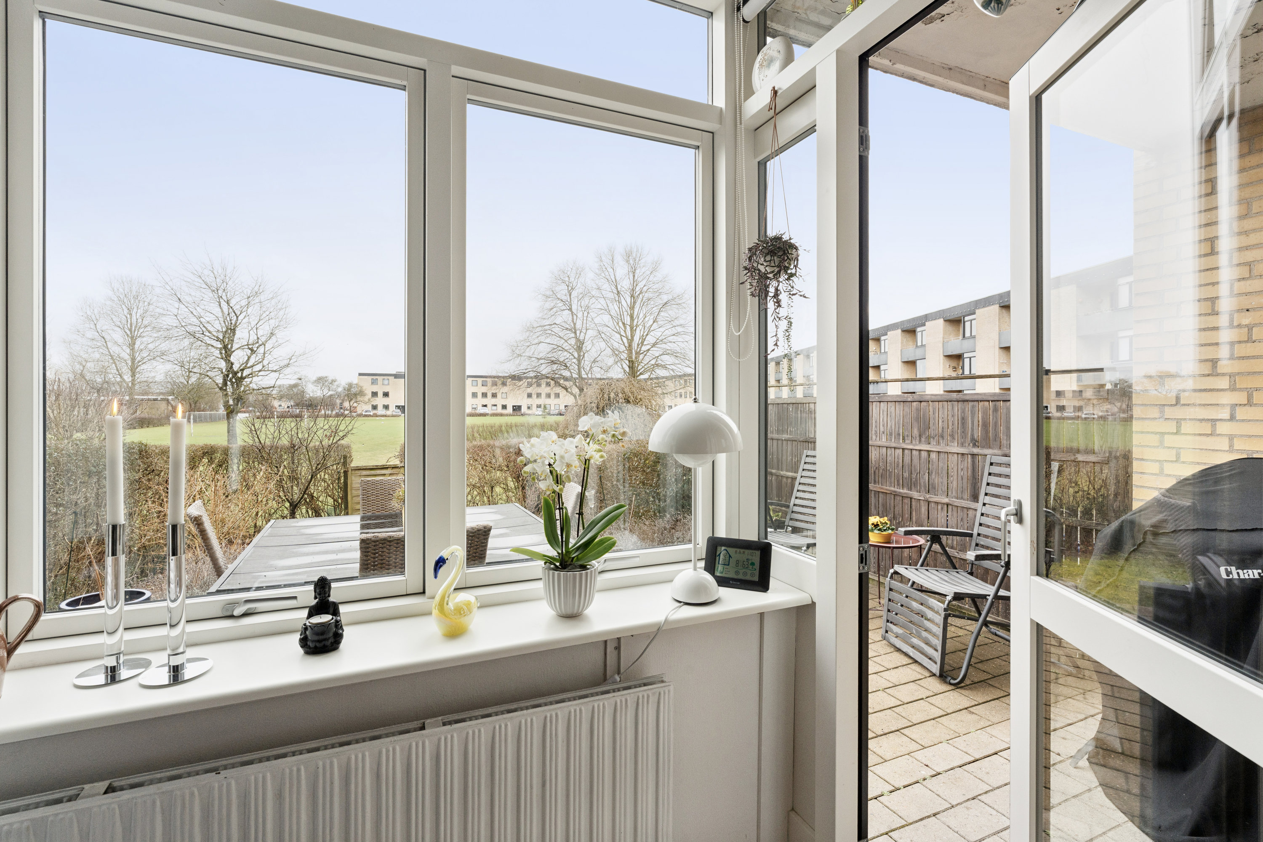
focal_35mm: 16
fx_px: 561
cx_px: 632
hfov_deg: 96.7
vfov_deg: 73.7
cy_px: 421
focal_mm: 16
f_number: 11
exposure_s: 1/60
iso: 800
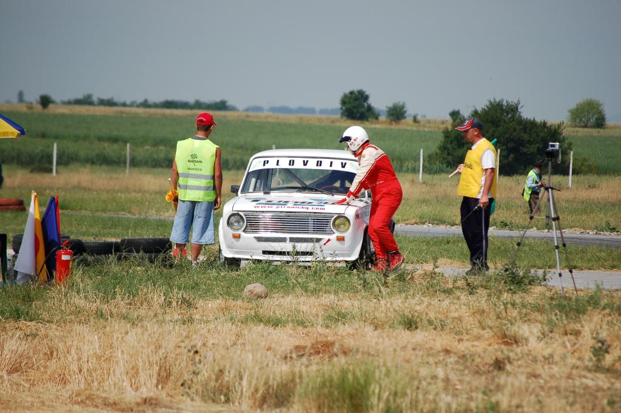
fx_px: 5171
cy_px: 206
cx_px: 310
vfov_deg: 4.6
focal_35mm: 300
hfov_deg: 6.9
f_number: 5.6
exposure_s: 1/1250
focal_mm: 200
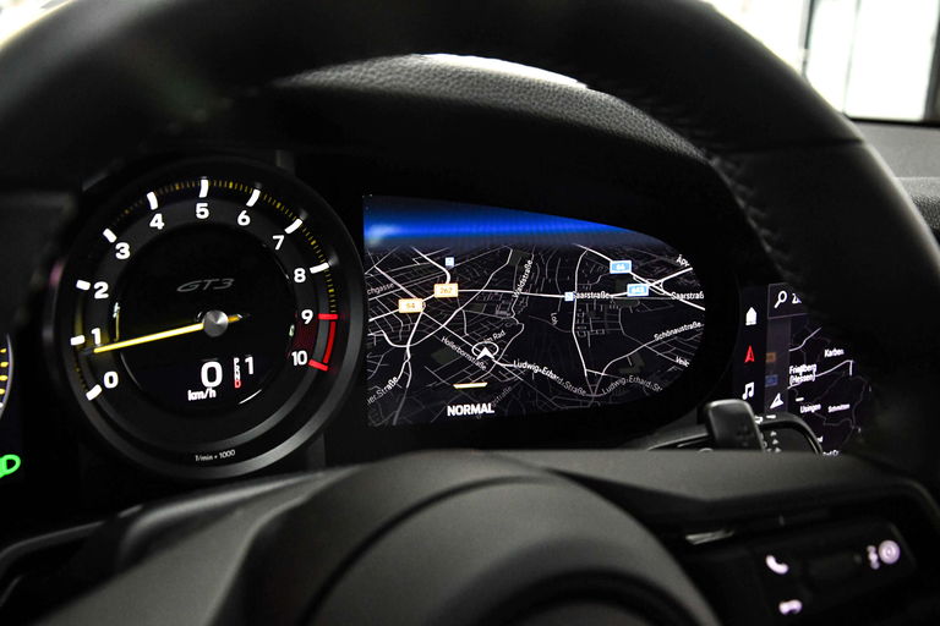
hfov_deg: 41.1
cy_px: 313
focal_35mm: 48
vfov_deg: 28.1
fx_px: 1253
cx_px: 470
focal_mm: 32
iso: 3200
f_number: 5.6
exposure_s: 1/13
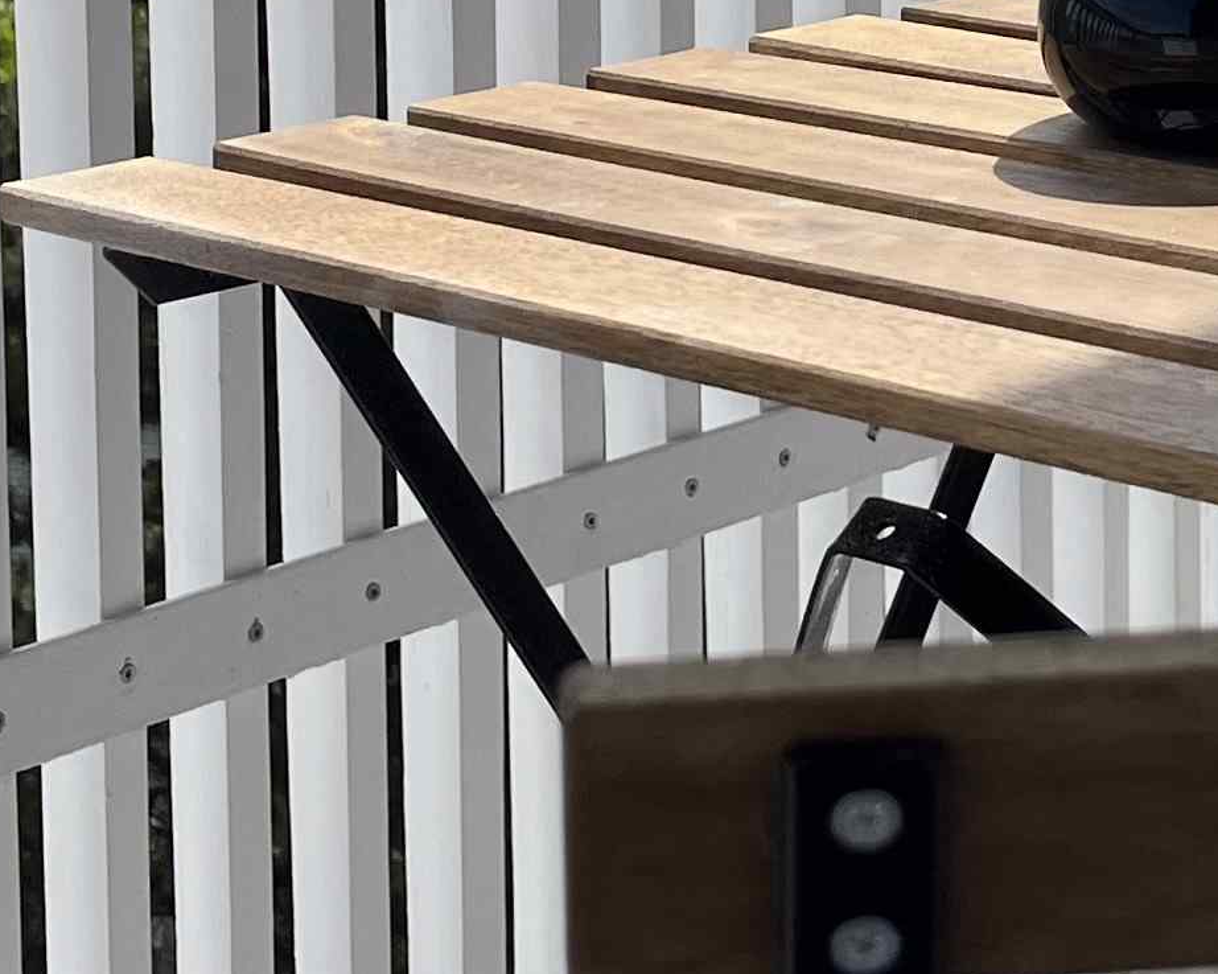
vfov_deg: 13.5
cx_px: 791
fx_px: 4000
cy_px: -170
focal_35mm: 111
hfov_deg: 17.3
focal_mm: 5.1
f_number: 1.6
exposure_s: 1/5076
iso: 50
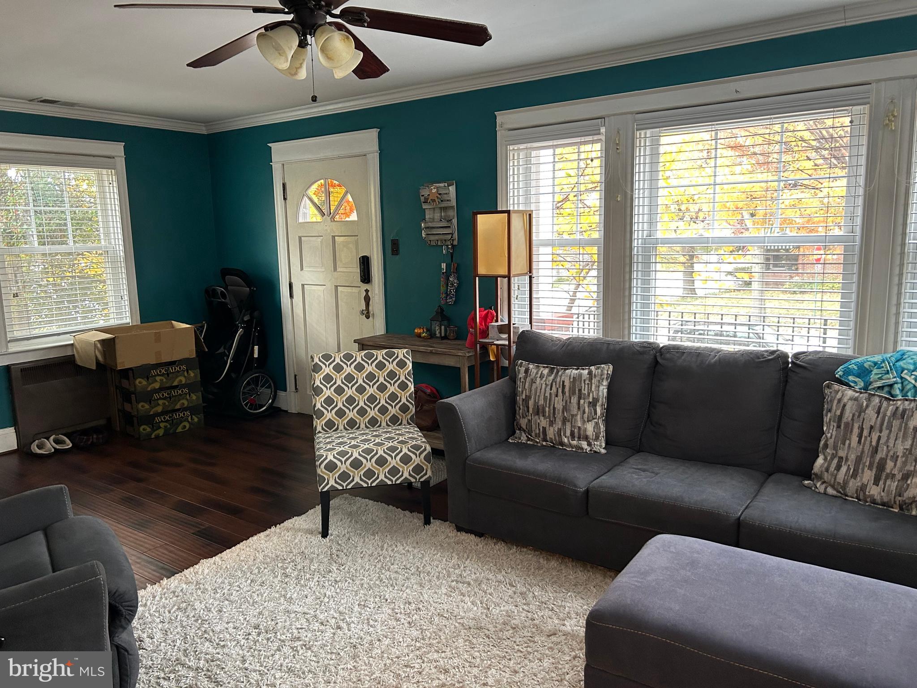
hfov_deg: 67.3
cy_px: 344
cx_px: 458
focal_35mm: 26
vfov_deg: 53.1
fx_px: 689
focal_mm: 5.7
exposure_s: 1/60
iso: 160
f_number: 1.5
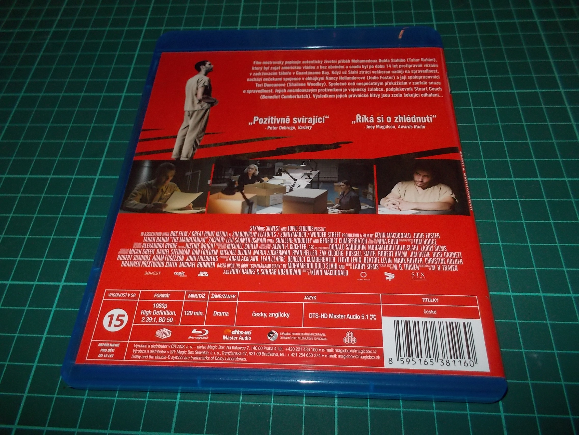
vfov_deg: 48.2
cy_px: 218
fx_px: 485
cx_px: 290
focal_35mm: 29
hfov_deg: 61.7
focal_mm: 4.1
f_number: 3.3
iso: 200
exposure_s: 1/30
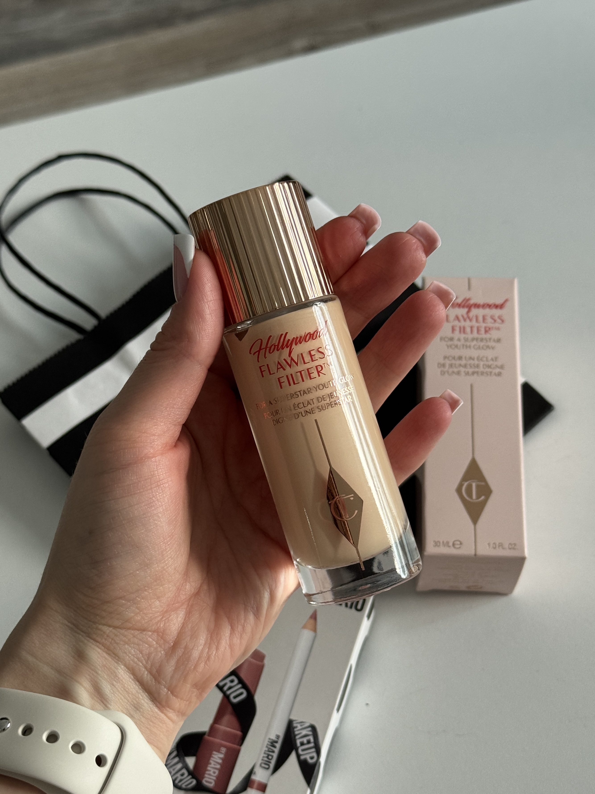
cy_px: 397
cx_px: 298
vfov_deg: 39.7
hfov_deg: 30.3
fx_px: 1100
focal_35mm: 48
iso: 200
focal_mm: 6.76
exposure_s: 1/60
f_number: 1.78
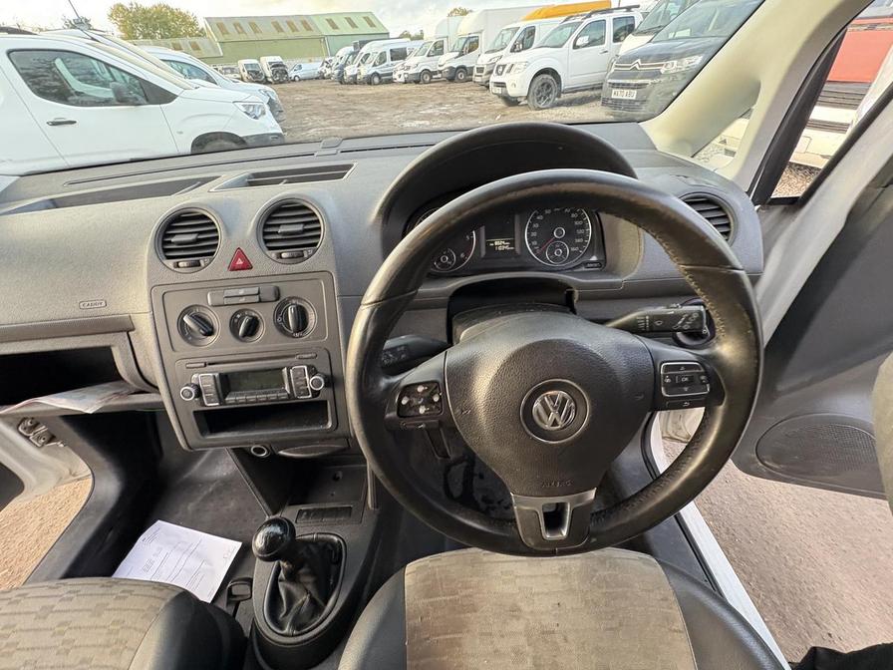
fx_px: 361
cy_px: 335
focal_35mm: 14
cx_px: 446
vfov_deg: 85.7
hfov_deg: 102.1
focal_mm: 2.22
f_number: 2.2
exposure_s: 1/60
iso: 320
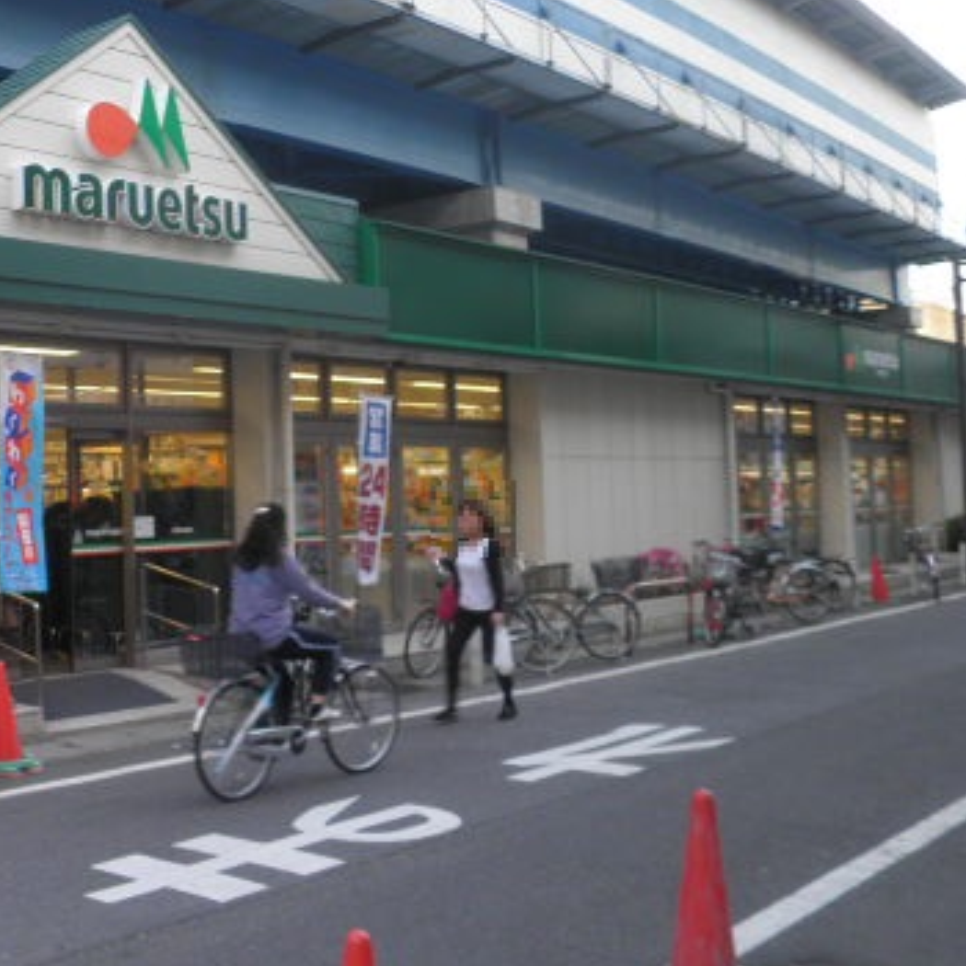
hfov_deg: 37.5
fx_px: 1326
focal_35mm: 42
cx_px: 105
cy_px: 353
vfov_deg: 39.7
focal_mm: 4.7
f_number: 2.8
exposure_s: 1/40
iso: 64
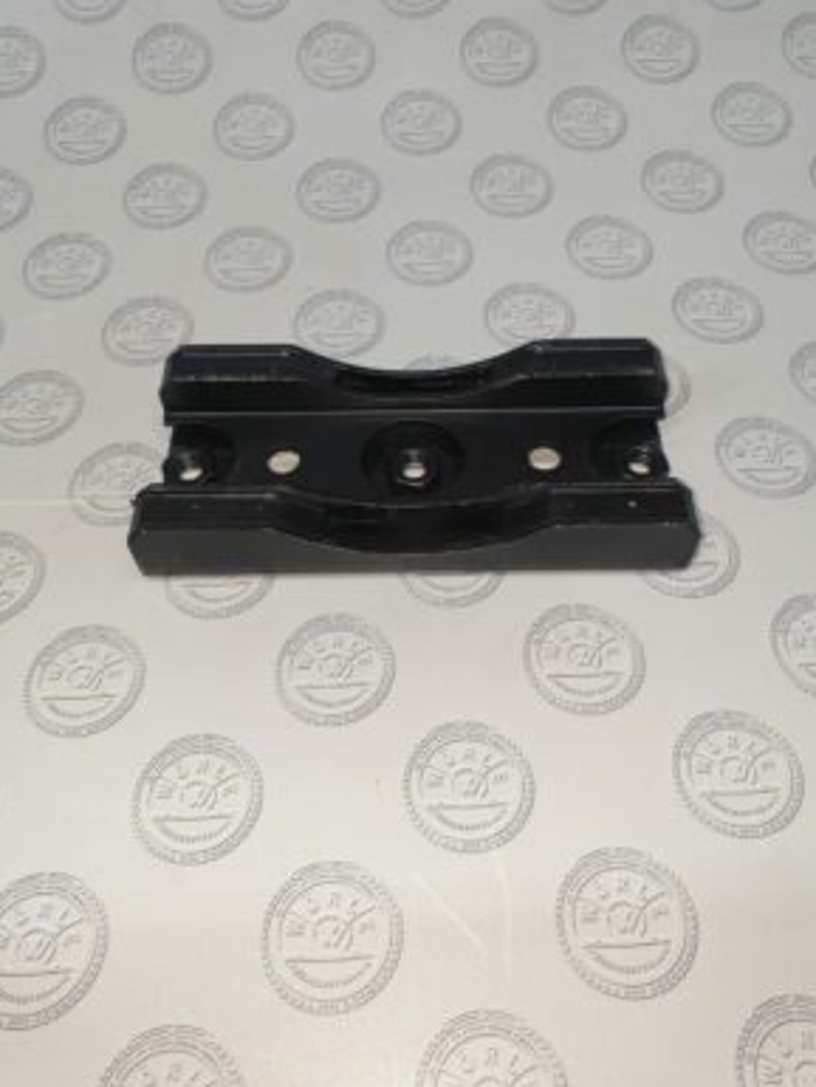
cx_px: 415
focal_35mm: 27
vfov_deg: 65.3
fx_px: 848
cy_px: 531
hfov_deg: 51.4
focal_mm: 4.3
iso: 64
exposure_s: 1/50
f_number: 2.4
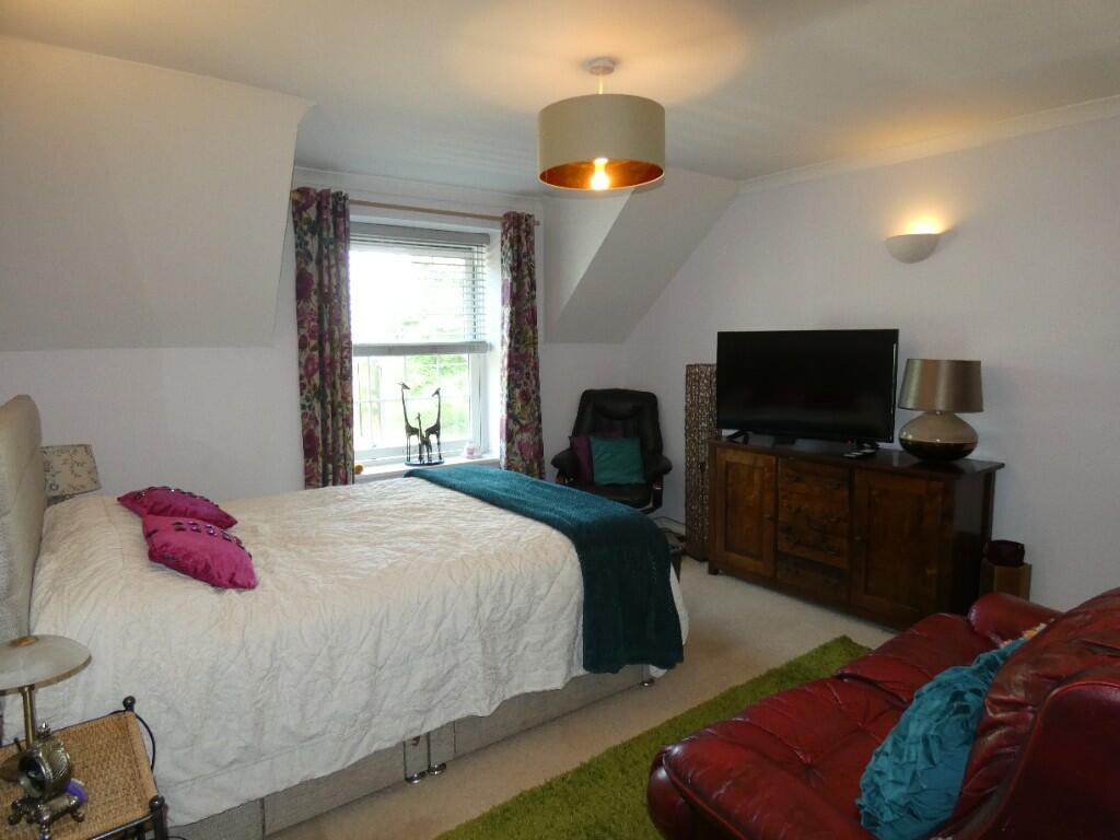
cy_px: 420
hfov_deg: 81.7
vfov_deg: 66.0
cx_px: 560
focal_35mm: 20
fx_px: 647
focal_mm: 3.6
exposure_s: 1/50
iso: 250
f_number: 2.8
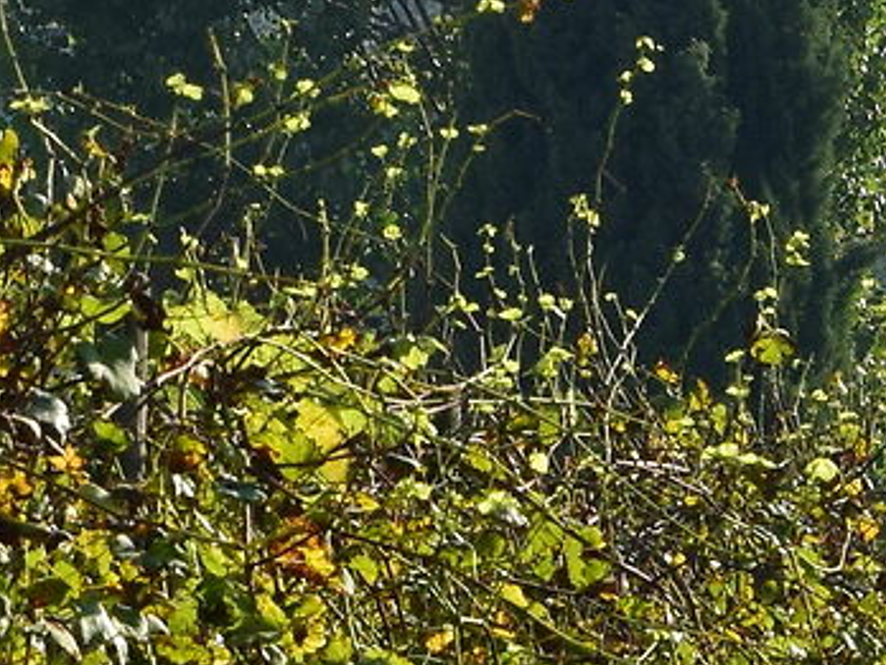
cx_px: 1777
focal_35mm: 617
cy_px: 382
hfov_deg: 3.2
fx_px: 15792
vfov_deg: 2.4
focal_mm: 62
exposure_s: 1/500
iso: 400
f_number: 11
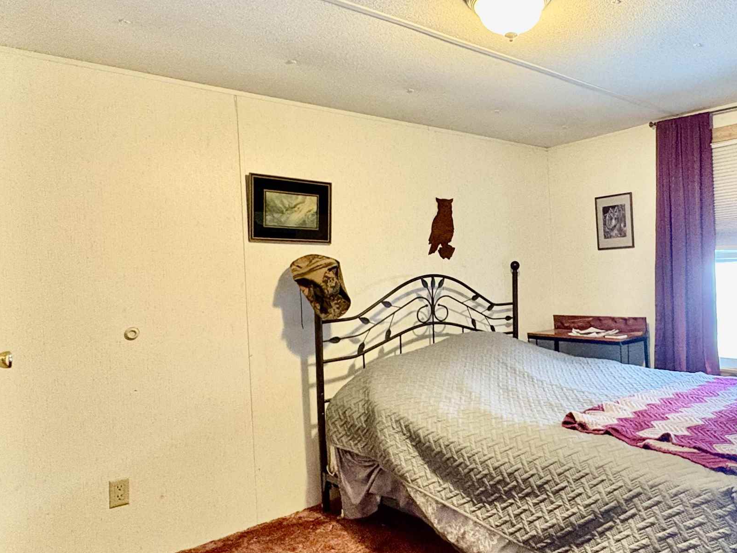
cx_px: 502
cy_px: 280
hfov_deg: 63.4
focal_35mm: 27
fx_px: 575
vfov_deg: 51.4
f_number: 2.2
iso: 640
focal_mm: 2.22
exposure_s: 1/60
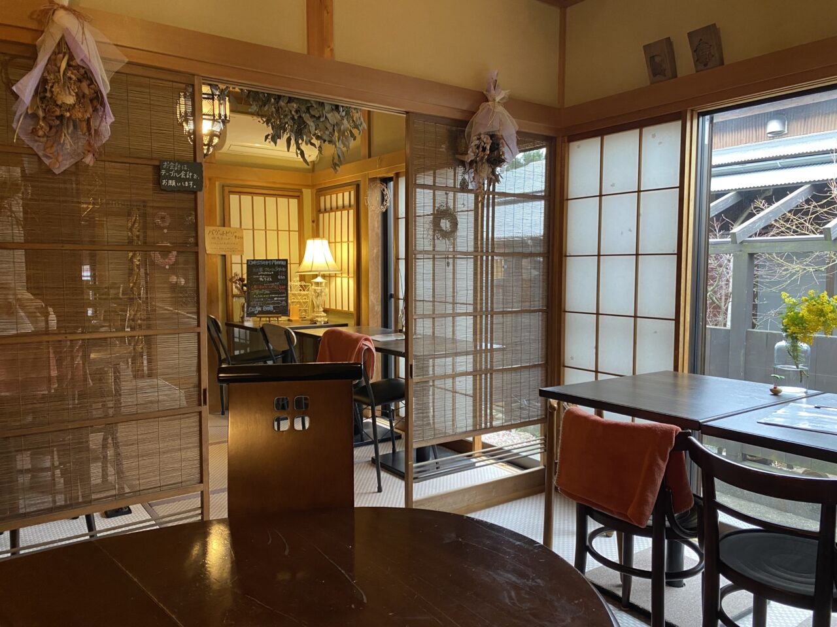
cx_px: 418
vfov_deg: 53.1
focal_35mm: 26
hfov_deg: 67.3
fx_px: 629
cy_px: 314
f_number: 1.8
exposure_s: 1/50
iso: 200
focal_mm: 4.25
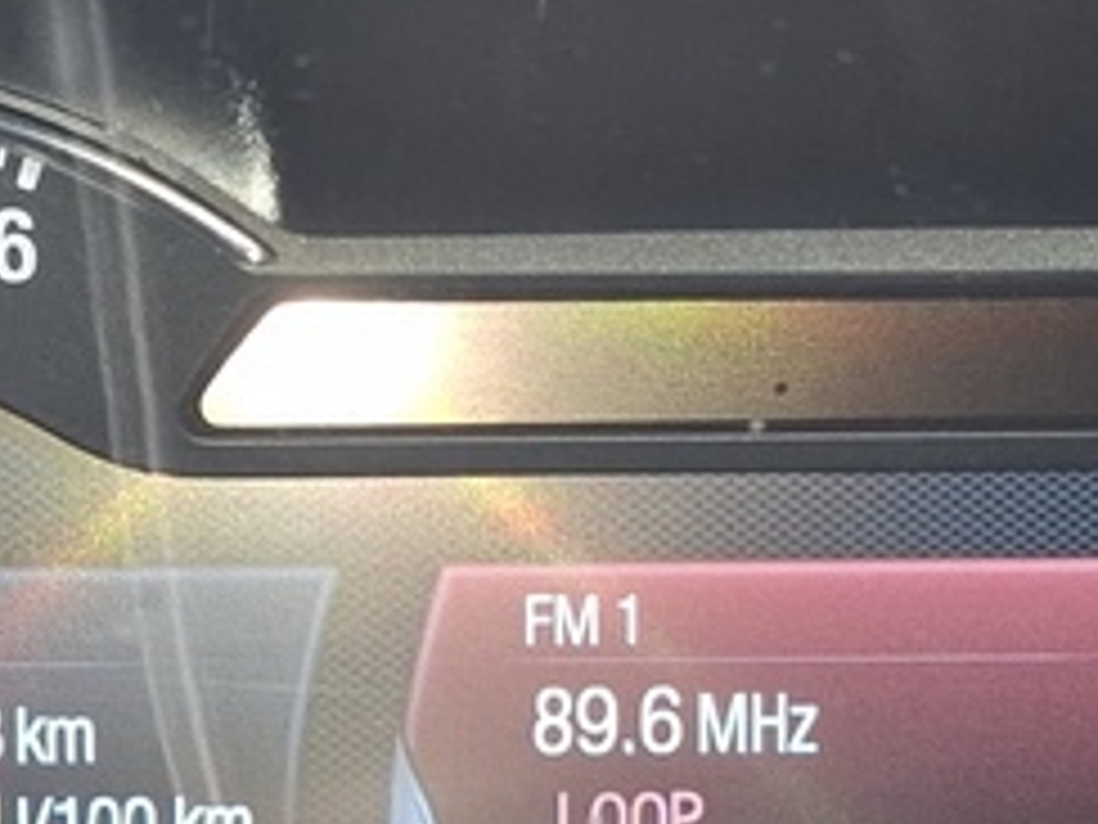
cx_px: 536
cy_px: 783
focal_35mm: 136
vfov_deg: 10.8
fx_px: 4314
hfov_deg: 14.5
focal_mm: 5.54
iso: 250
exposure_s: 1/50
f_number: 1.8
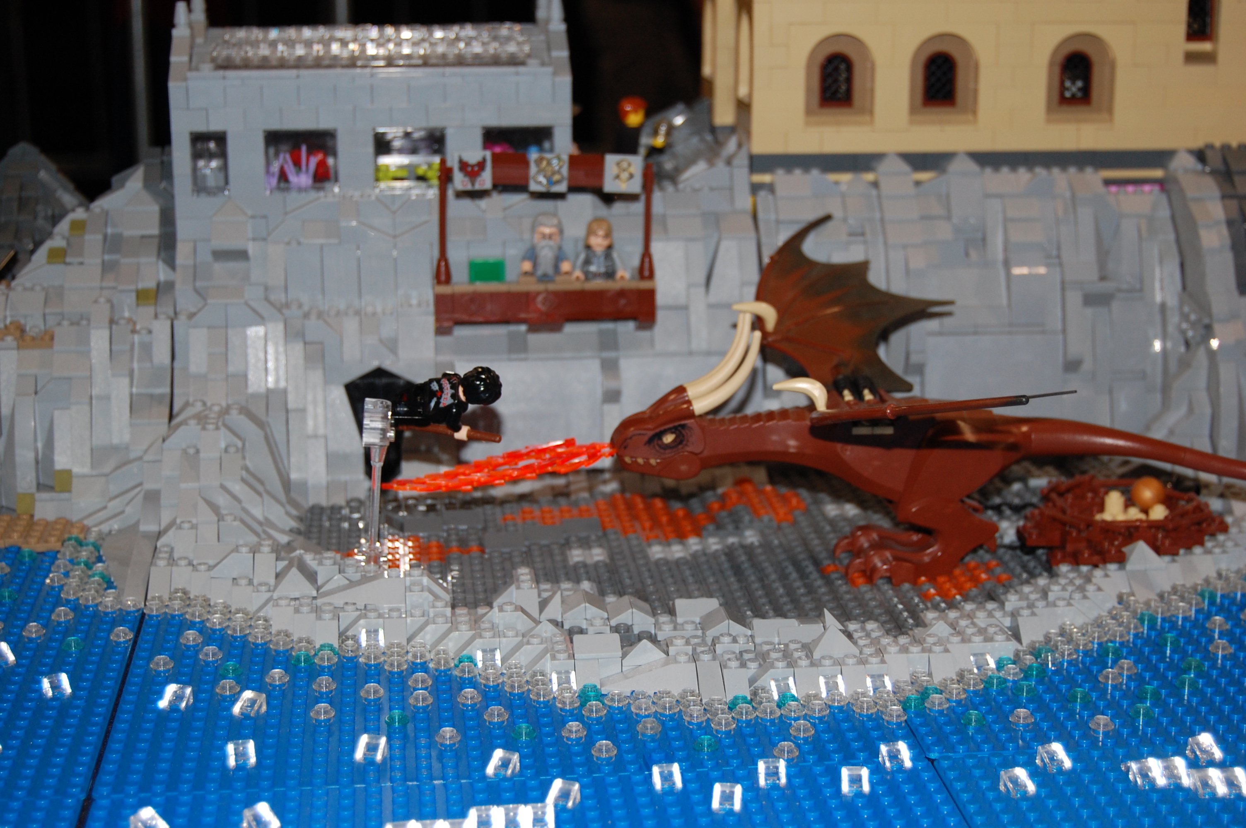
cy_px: 414
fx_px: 2179
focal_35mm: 63
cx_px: 623
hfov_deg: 31.9
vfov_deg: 21.5
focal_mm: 42
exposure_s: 1/60
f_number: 5.3
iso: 400
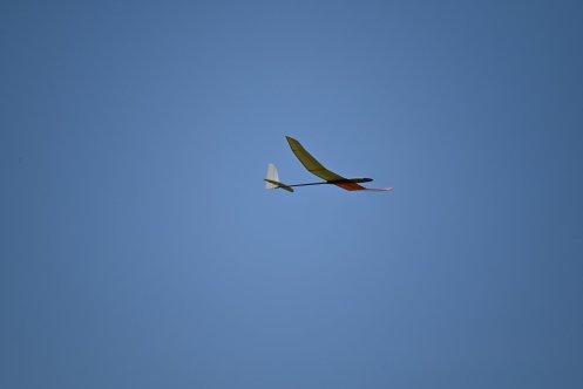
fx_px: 6481
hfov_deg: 5.2
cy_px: 194
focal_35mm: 400
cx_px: 292
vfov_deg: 3.4
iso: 320
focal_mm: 400
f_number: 6.3
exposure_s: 1/3200
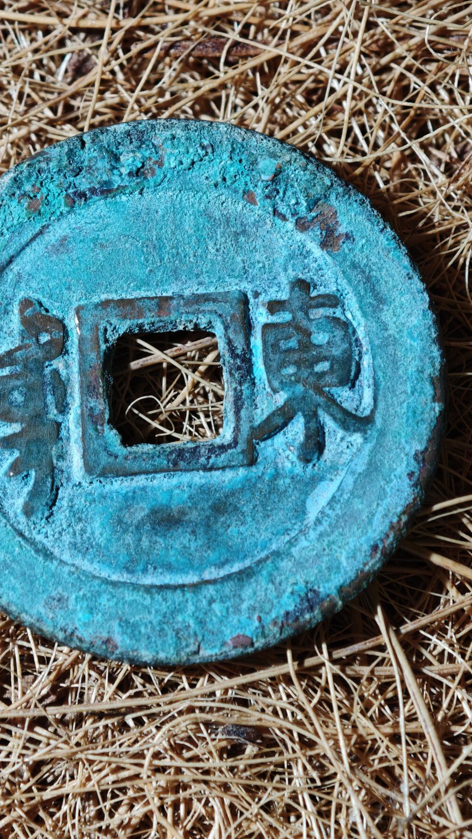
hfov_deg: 12.0
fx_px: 2247
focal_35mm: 101
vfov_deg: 21.1
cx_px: 164
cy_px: 422
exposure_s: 1/100
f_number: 2
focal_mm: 9
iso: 250
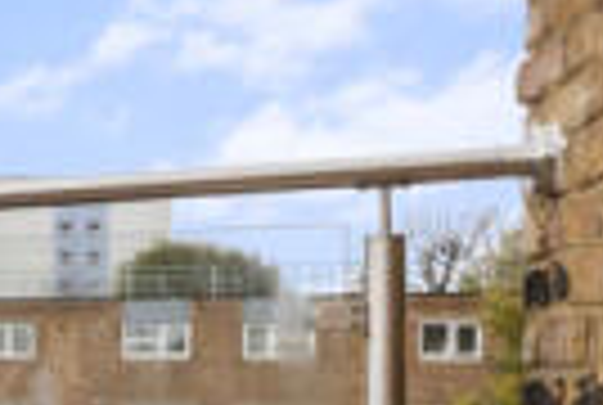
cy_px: 385
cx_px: -842
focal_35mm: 78
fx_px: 1309
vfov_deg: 17.3
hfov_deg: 15.1
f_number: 10
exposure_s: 1/100
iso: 1000
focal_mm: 16
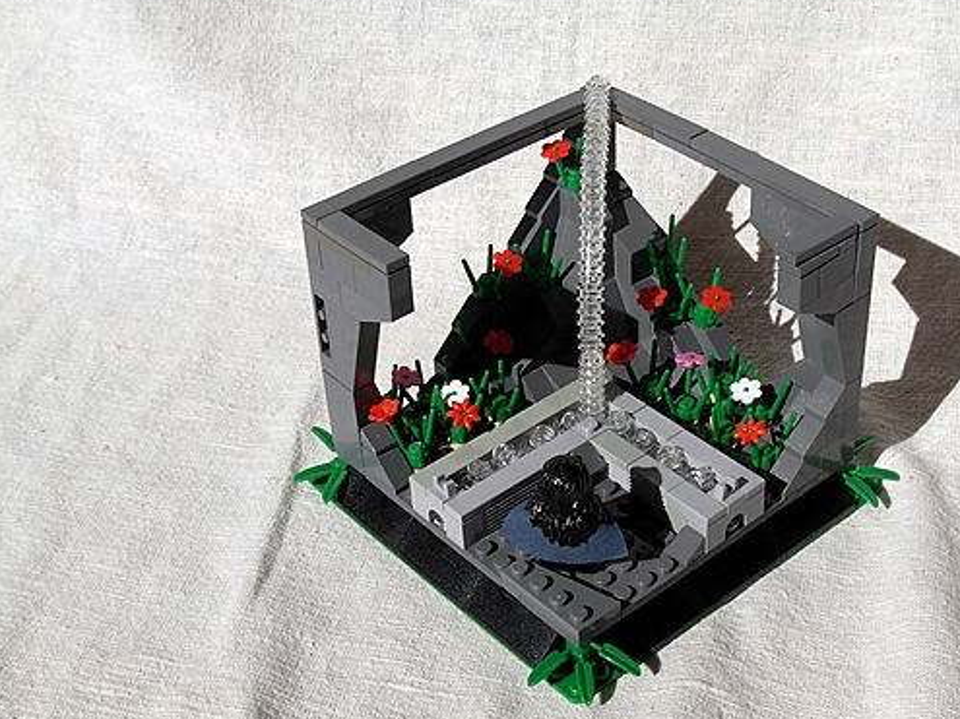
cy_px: 376
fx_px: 1747
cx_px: 564
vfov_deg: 23.3
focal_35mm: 63
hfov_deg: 30.7
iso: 79
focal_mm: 8.5
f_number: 5.4
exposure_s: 1/724
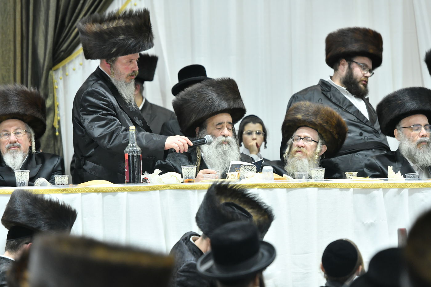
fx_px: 1915
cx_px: 216
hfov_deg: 12.8
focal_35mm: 160
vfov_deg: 8.6
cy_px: 144
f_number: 5
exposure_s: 1/125
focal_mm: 160
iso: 1600
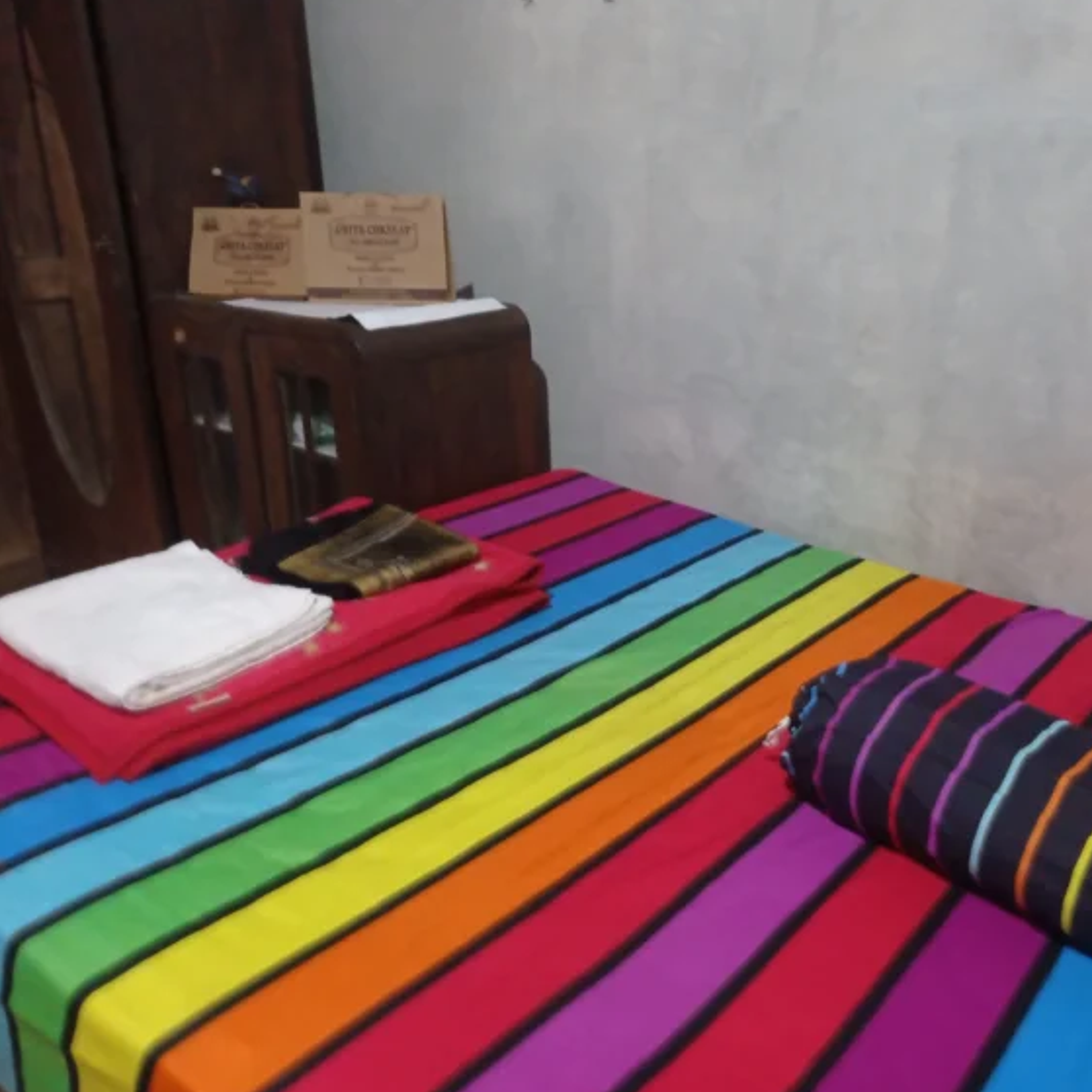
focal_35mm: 34
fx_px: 1213
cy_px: 551
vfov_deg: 48.5
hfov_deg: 47.5
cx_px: 748
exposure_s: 1/13.3
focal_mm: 4.7
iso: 862
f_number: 1.79
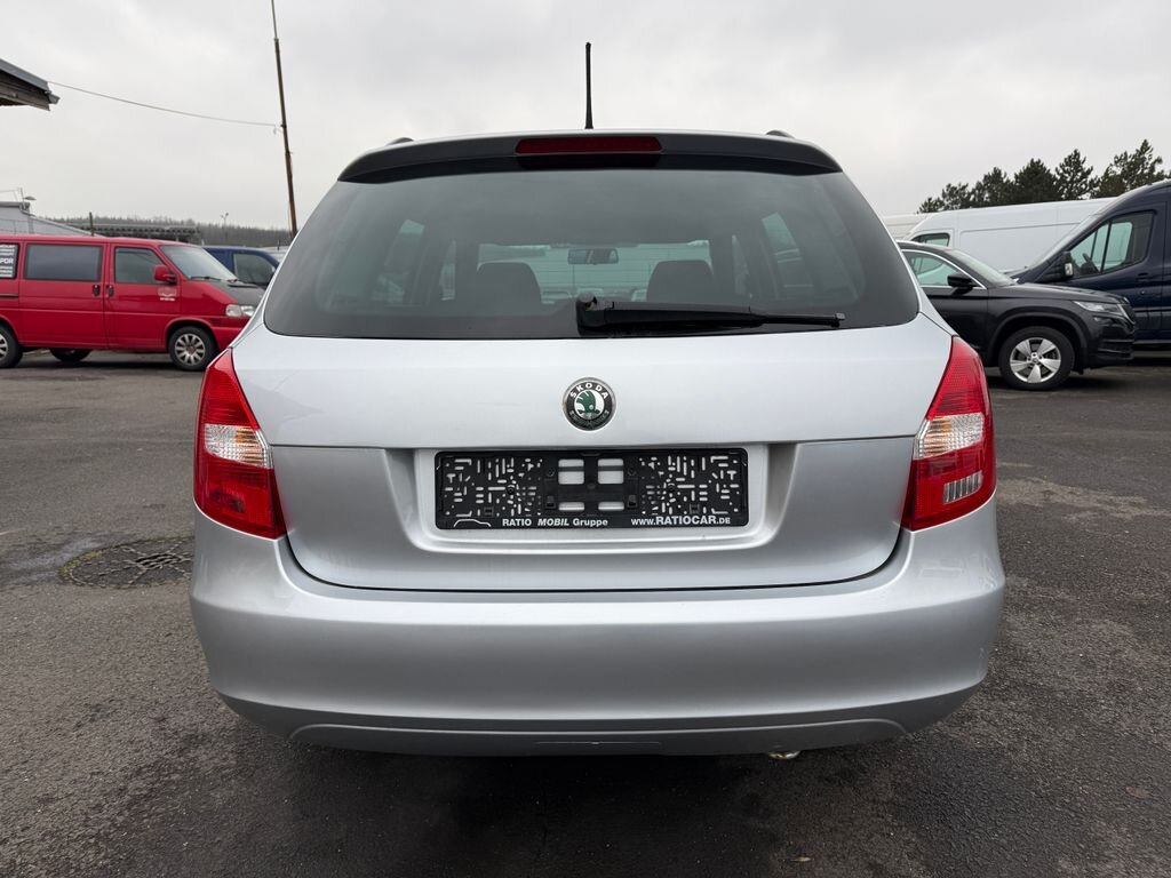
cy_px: 439
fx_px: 812
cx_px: 586
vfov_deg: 56.8
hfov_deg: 71.6
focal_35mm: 24
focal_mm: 6.76
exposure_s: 1/702
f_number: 1.78
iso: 80
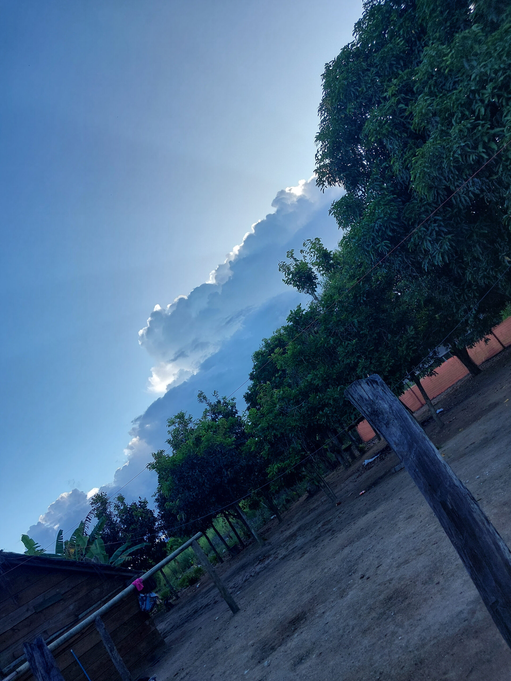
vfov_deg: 60.0
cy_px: 340
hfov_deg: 46.8
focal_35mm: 30
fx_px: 590
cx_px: 256
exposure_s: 1/235
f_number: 1.8
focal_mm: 4.6
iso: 20
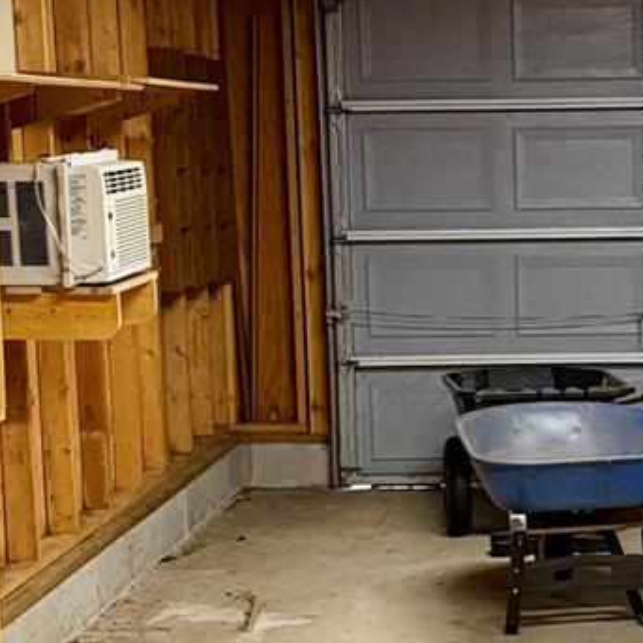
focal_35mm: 95
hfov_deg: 18.0
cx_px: 596
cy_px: 465
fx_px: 1996
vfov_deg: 18.2
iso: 800
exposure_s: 1/36
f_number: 1.78
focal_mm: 6.76
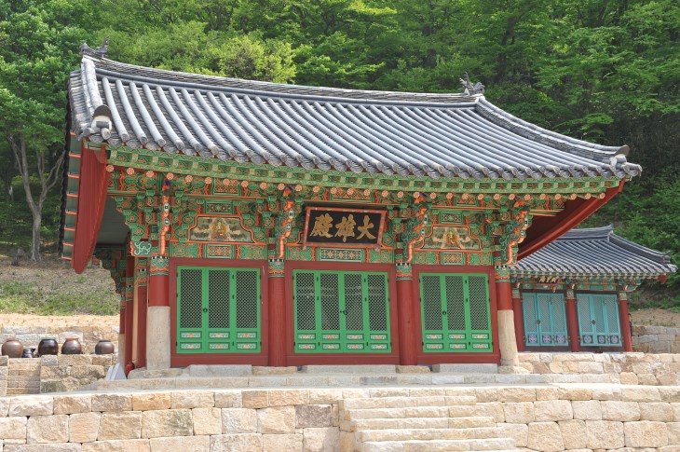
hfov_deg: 46.4
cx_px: 340
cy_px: 226
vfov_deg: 31.8
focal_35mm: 42
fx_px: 792
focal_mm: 42
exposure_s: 1/200
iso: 200
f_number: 7.1
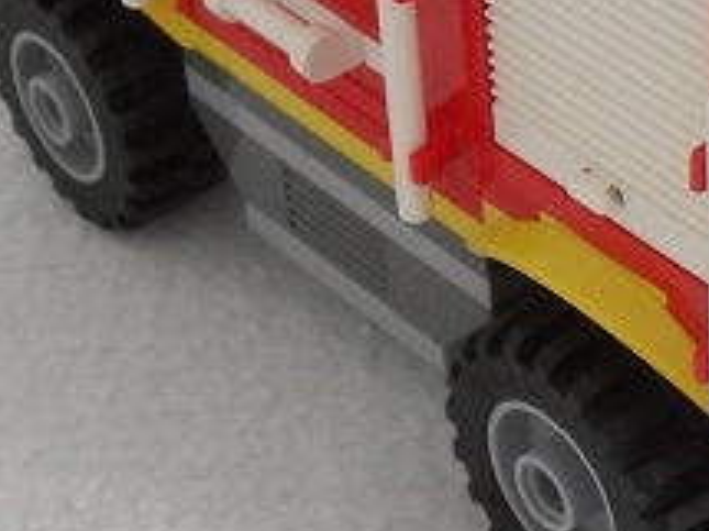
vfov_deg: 11.2
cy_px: 13
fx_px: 2682
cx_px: 608
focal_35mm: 131
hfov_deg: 14.9
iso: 200
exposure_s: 1/4
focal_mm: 6.3
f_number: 3.2
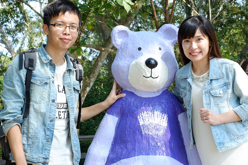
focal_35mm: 53
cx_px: 124
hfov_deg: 37.5
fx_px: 365
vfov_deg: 25.5
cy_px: 82
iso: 200
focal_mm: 35
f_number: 5.6
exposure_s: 1/100
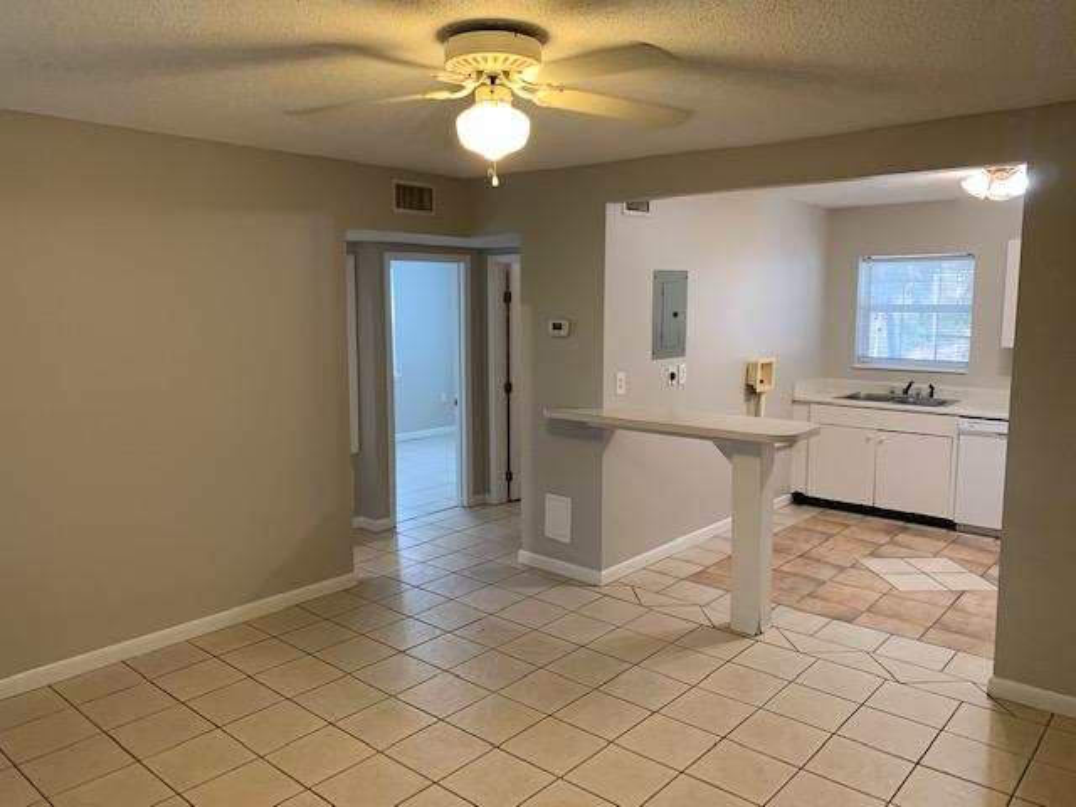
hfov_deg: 67.3
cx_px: 538
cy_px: 404
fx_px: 808
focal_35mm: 26
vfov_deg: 53.1
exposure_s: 1/60
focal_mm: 4.25
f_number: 1.8
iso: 200
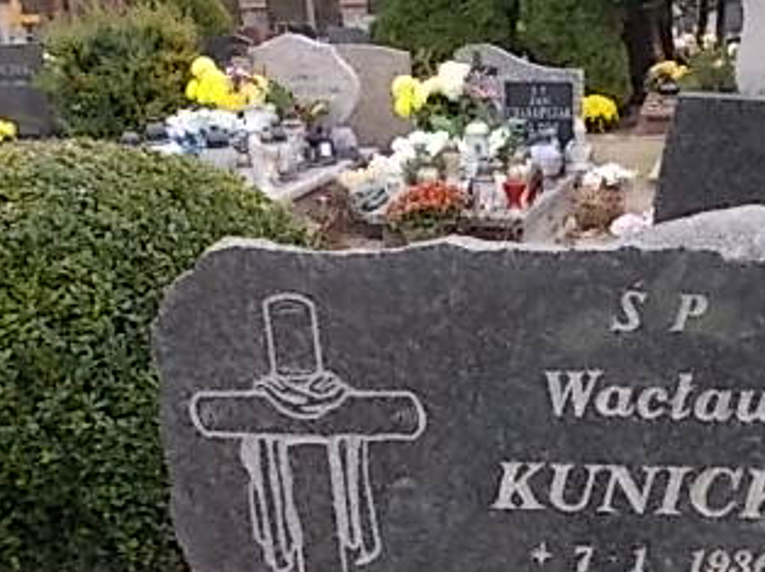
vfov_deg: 27.0
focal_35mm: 53
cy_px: 445
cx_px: 604
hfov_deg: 35.1
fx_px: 1170
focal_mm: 4.6
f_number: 3.2
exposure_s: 1/40
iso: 80
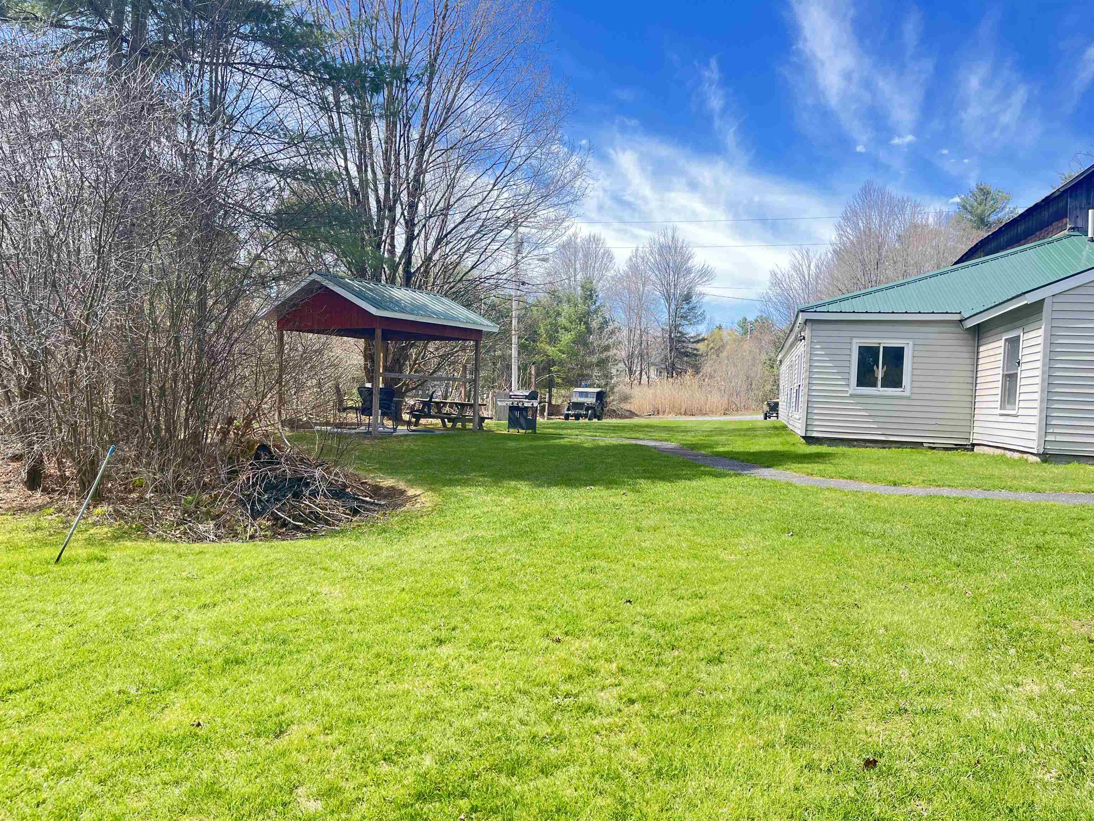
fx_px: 822
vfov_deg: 53.1
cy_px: 410
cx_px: 547
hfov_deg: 67.3
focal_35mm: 26
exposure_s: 1/532
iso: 50
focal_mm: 5.1
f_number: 1.6
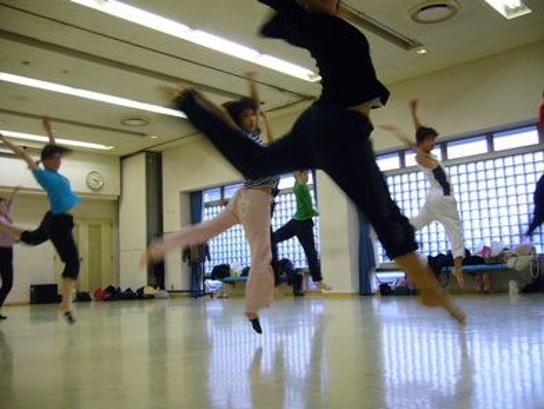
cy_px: 204
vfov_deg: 40.7
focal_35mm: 35
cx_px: 272
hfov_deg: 52.6
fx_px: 550
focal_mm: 5.8
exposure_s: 1/25
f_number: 2.8
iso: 100
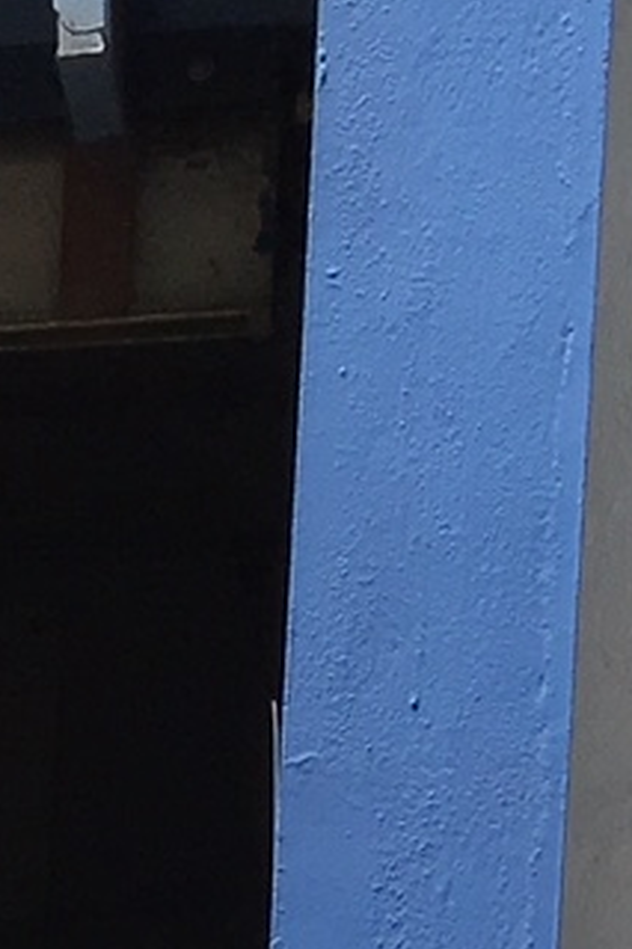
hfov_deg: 6.5
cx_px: -1309
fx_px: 5008
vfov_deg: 9.9
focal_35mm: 190
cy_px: 1978
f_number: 2.2
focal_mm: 4.15
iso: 25
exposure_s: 1/938
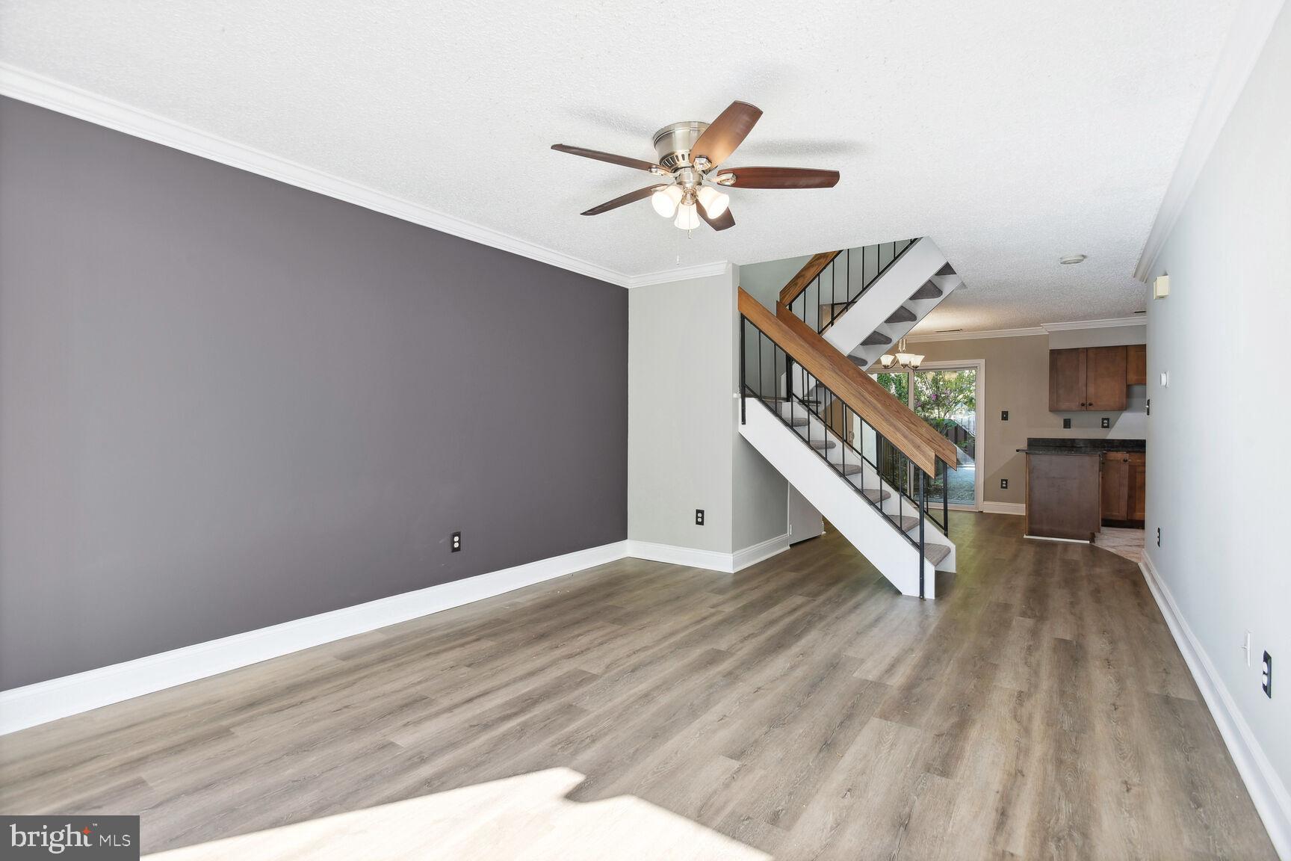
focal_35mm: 17
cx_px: 646
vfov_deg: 70.4
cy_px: 430
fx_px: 610
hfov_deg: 93.3
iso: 200
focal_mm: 17
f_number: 8
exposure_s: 1/20
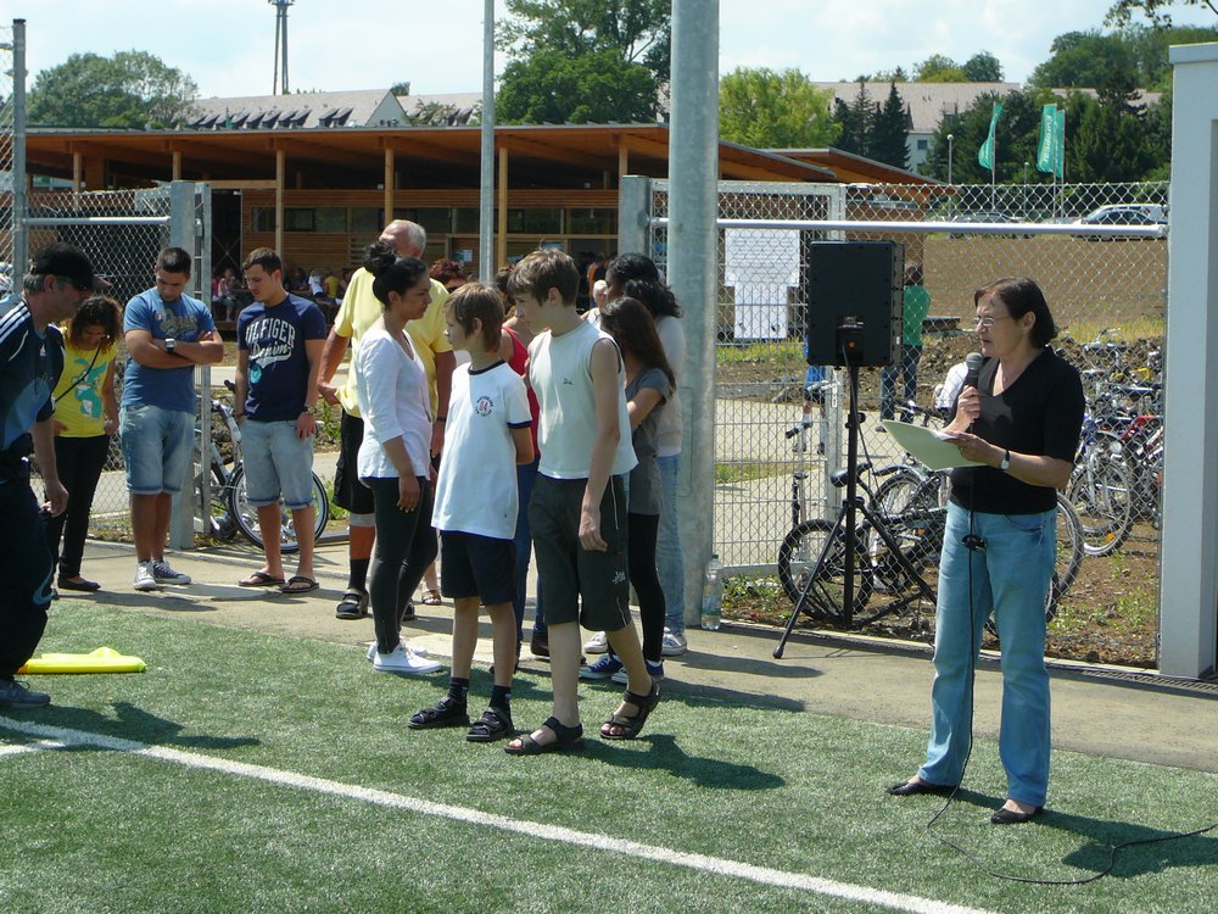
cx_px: 609
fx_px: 2287
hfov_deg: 29.8
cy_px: 457
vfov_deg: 22.6
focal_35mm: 65
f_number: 3.6
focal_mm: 9.7
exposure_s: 1/640
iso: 80
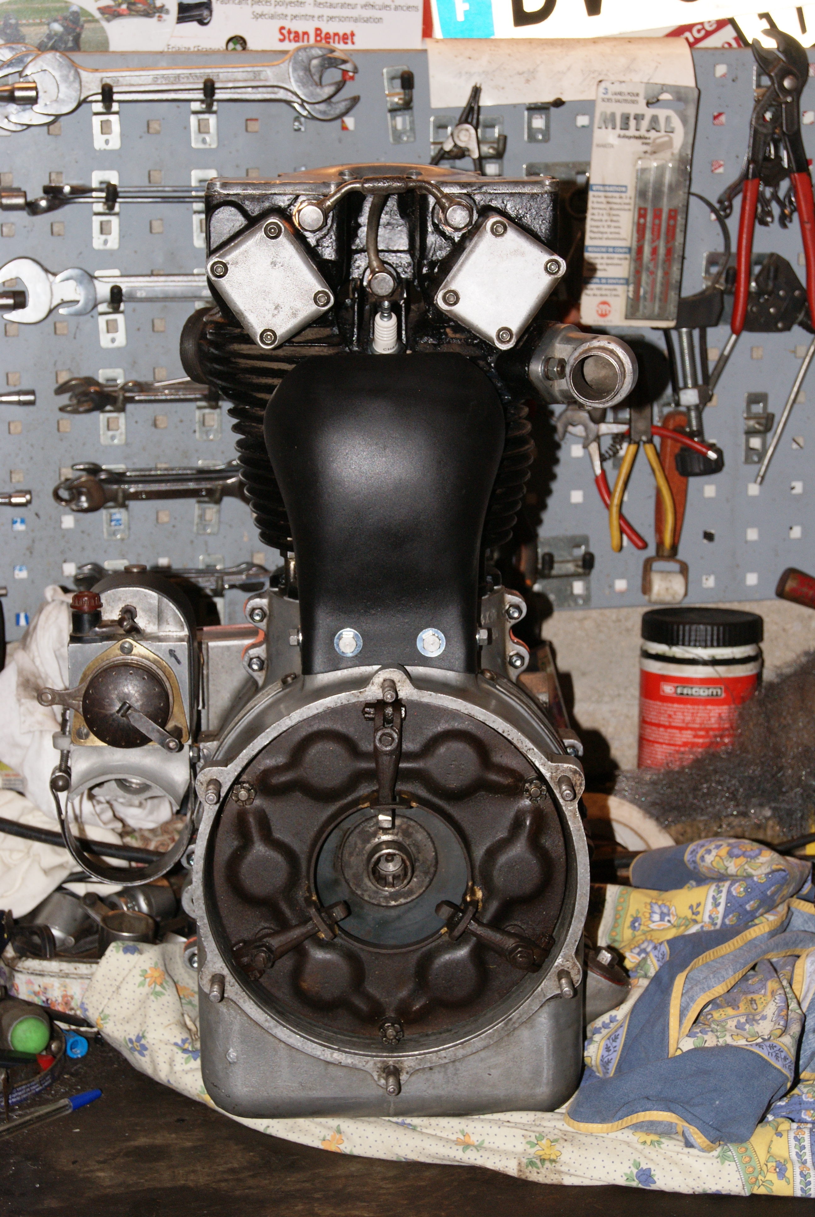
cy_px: 608
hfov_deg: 16.6
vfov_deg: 24.6
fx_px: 2793
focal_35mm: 82
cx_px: 408
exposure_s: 1/80
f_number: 8
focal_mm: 55
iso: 200
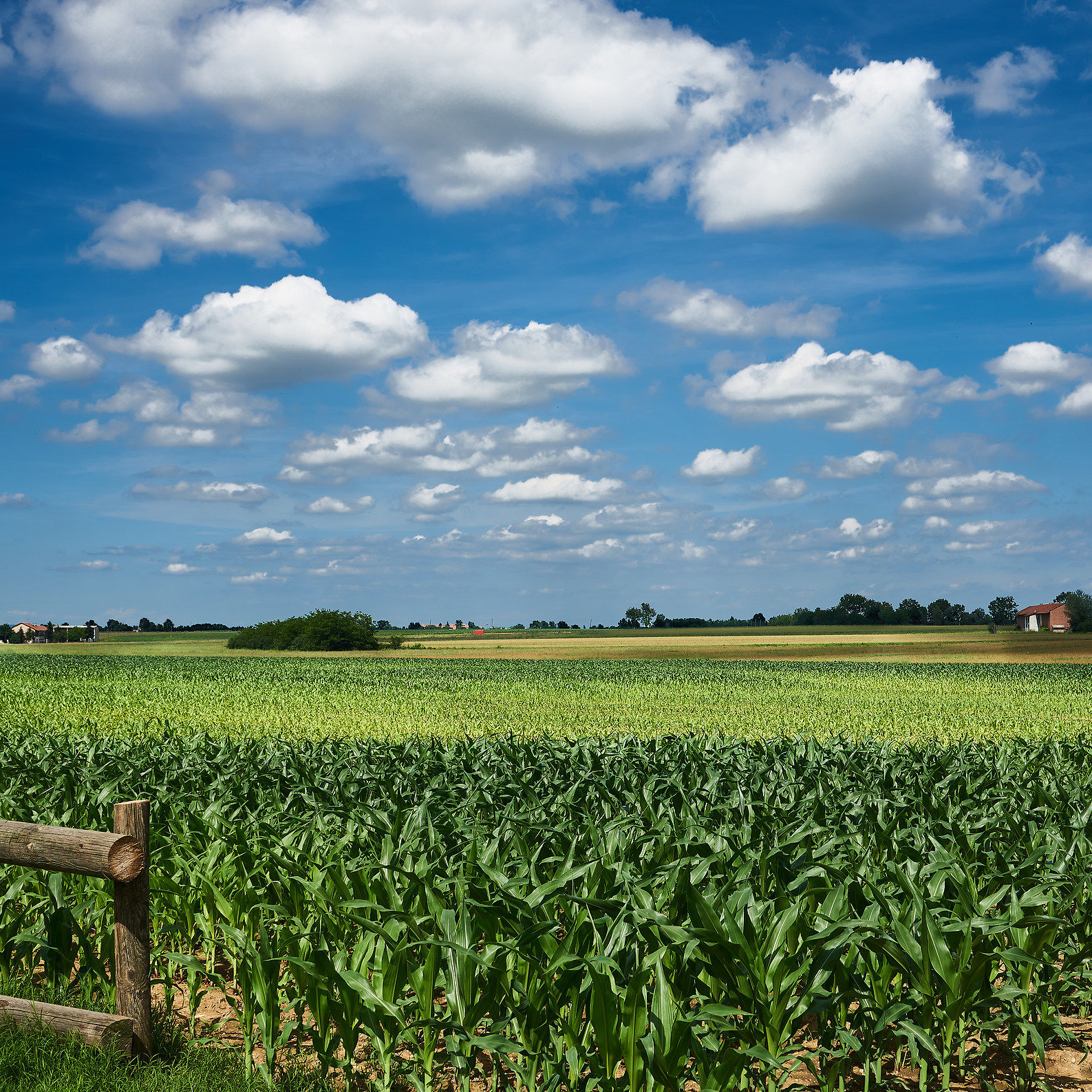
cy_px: 546
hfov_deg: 37.2
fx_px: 1606
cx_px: 709
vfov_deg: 37.6
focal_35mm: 45
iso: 100
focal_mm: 35
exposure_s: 1/400
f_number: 8
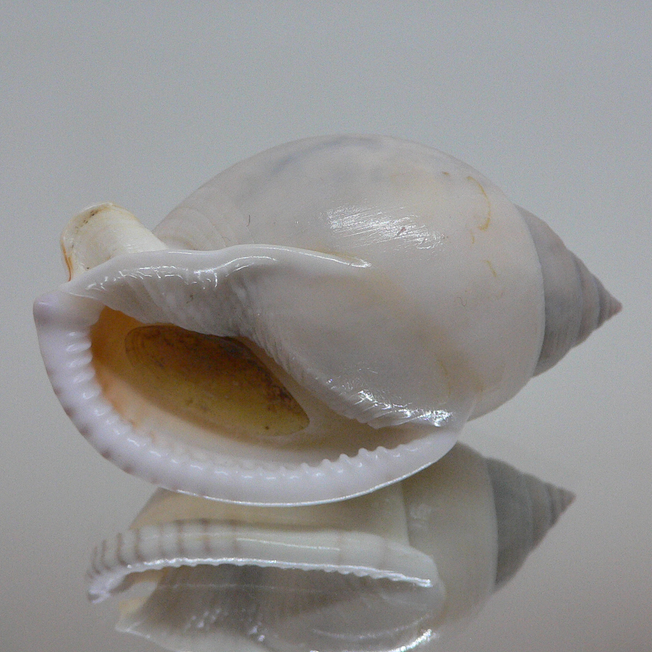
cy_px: 328
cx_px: 310
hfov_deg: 40.0
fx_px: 895
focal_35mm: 42
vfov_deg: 40.0
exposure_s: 1/60
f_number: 2.8
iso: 200
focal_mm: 4.6
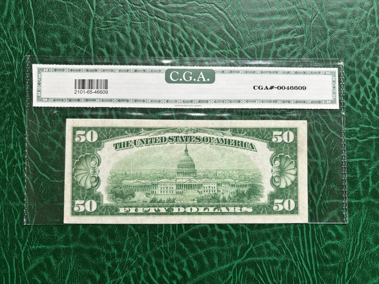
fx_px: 285
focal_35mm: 26
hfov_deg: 67.3
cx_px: 190
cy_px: 142
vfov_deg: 53.1
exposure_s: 1/67
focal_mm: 5.96
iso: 125
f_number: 1.6
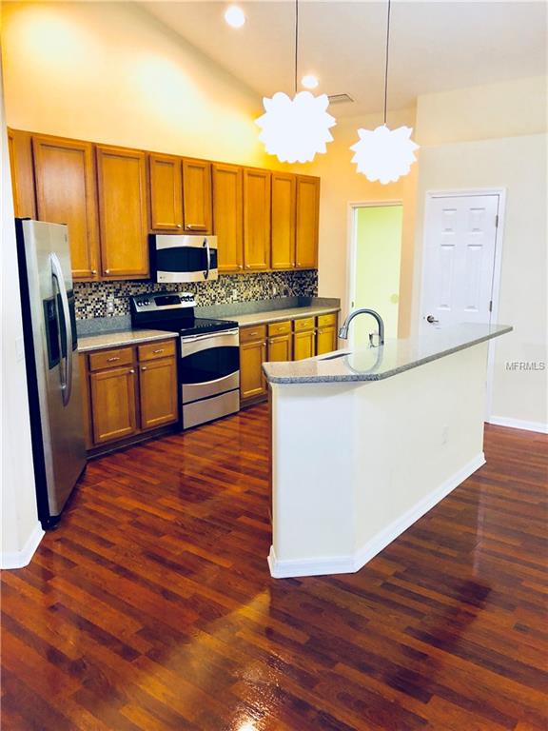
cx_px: 274
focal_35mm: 28
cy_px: 366
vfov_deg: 63.4
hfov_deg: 49.7
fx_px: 591
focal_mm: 4
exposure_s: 1/15
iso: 80
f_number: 1.8
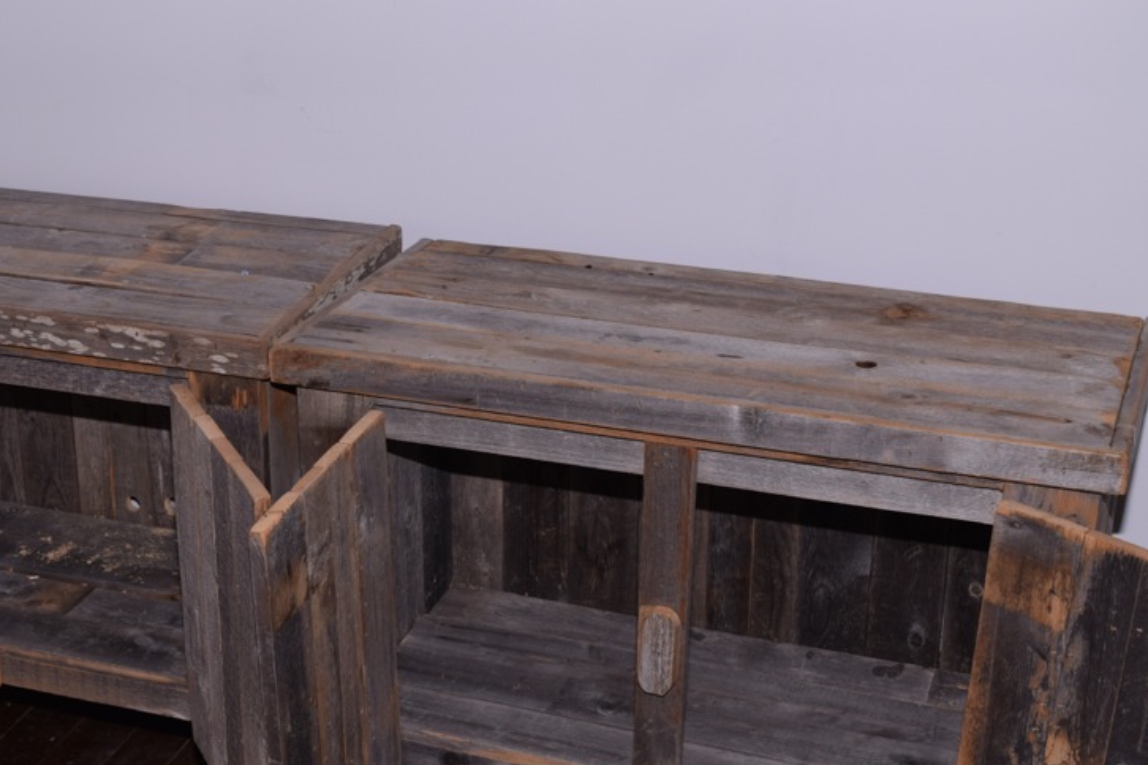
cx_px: 392
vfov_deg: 21.8
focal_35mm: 62
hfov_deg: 32.1
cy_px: 514
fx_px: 1977
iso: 200
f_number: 6.3
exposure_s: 1/125
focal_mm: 30
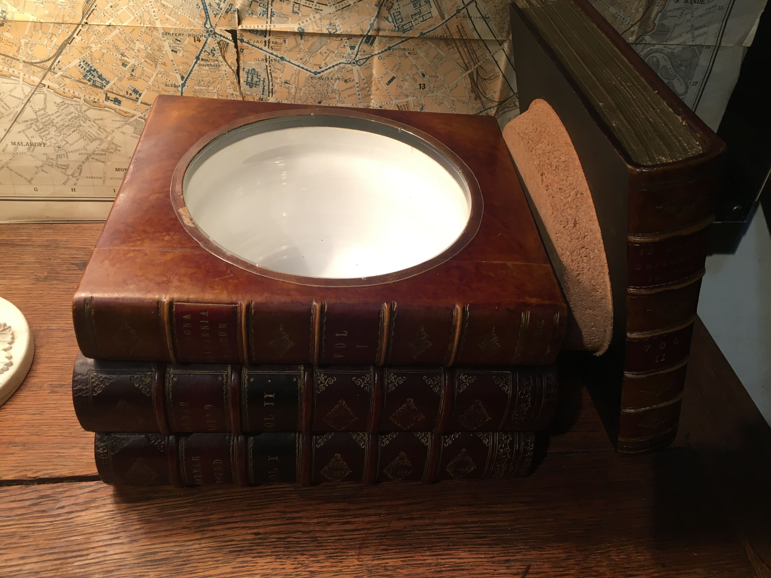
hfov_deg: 61.7
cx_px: 386
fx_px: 646
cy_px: 289
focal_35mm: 29
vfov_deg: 48.2
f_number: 2.2
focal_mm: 4.15
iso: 100
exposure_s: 1/33
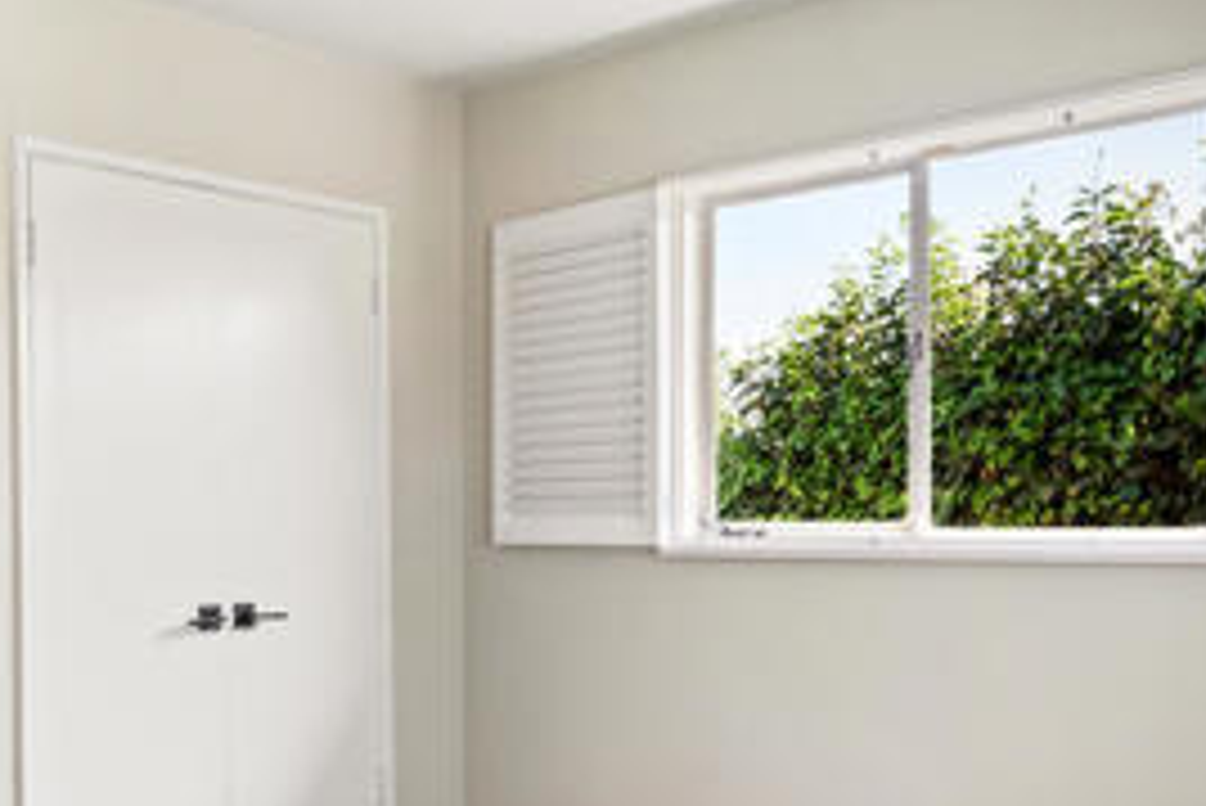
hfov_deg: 43.0
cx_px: 216
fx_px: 1441
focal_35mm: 43
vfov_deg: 30.9
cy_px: 556
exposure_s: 1/60
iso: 200
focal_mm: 18
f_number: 10
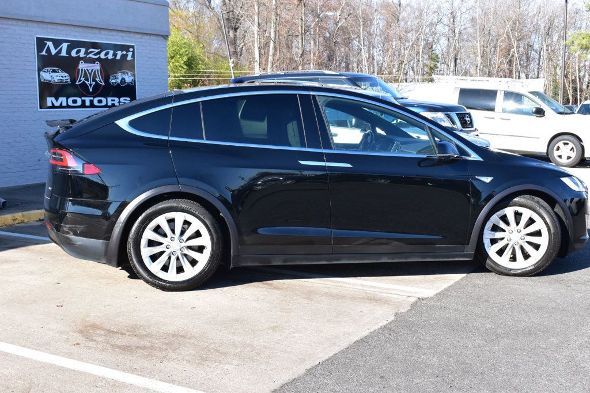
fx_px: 762
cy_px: 196
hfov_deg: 42.3
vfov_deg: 28.9
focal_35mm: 46
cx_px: 295
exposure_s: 1/200
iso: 400
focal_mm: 31
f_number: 10
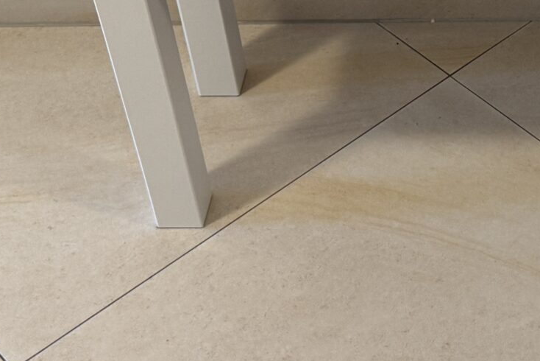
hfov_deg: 22.5
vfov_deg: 15.4
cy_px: -6
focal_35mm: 87
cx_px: 530
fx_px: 1305
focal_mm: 6.76
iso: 160
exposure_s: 1/50
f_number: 1.78
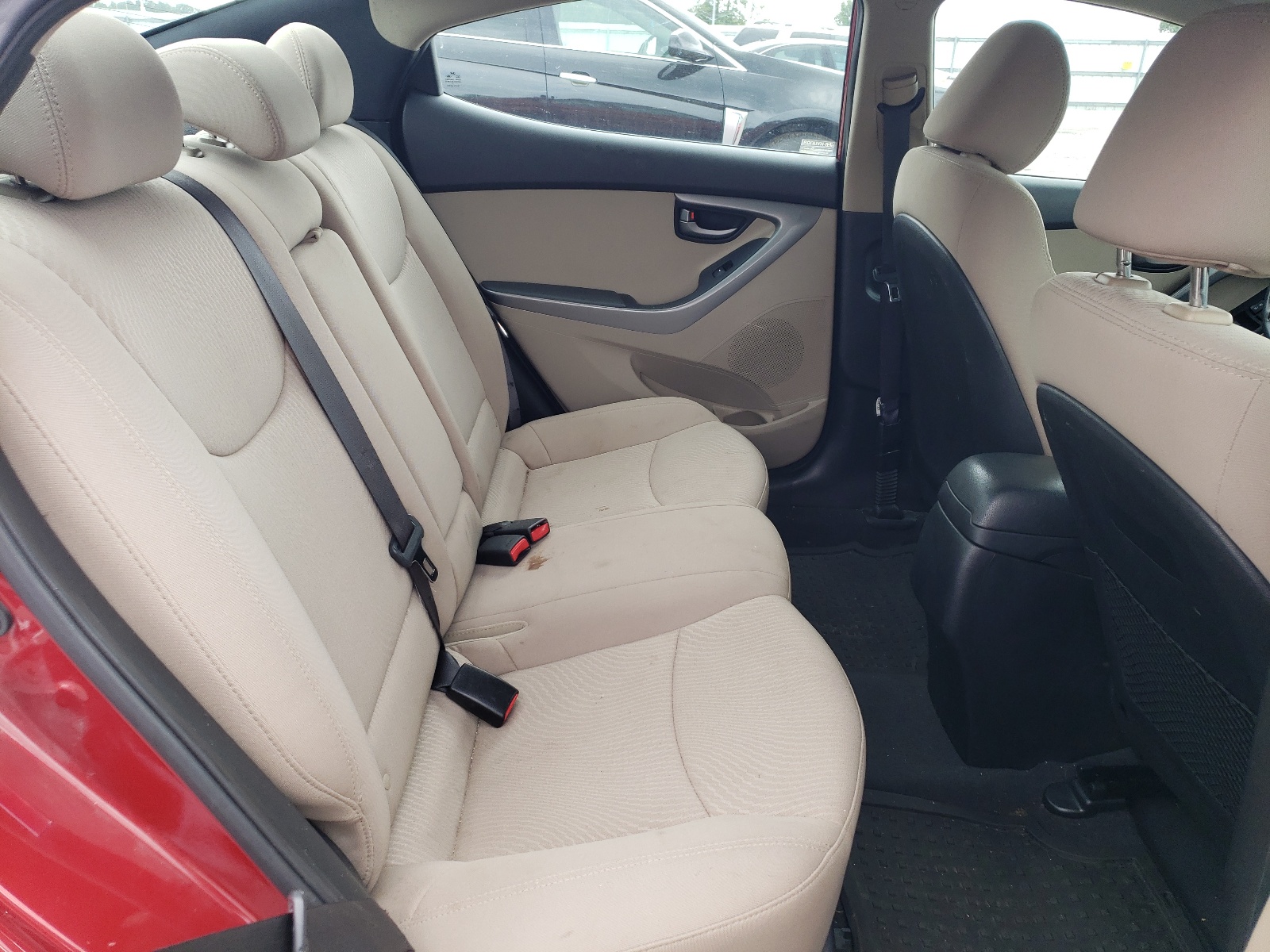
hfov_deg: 67.3
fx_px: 954
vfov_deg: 53.1
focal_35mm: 26
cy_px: 476
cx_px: 635
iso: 50
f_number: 1.5
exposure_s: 1/244
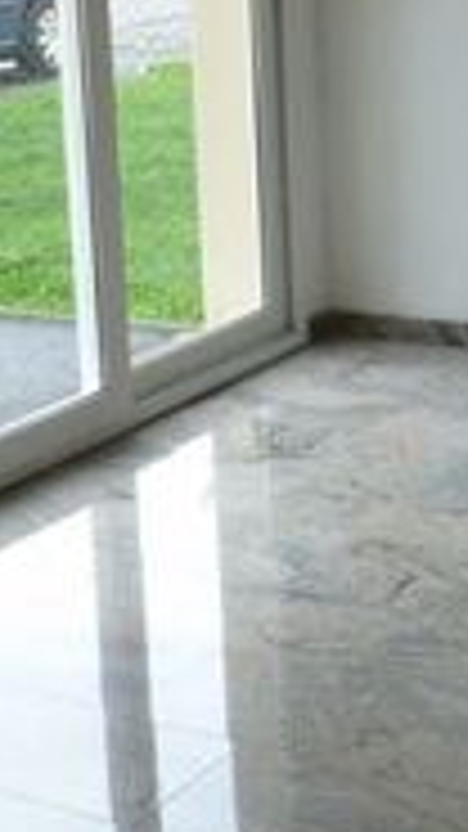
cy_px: 193
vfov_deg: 26.5
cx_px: 567
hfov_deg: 14.8
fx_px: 1744
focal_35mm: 79
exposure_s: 1/60
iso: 125
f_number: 3.3
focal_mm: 5
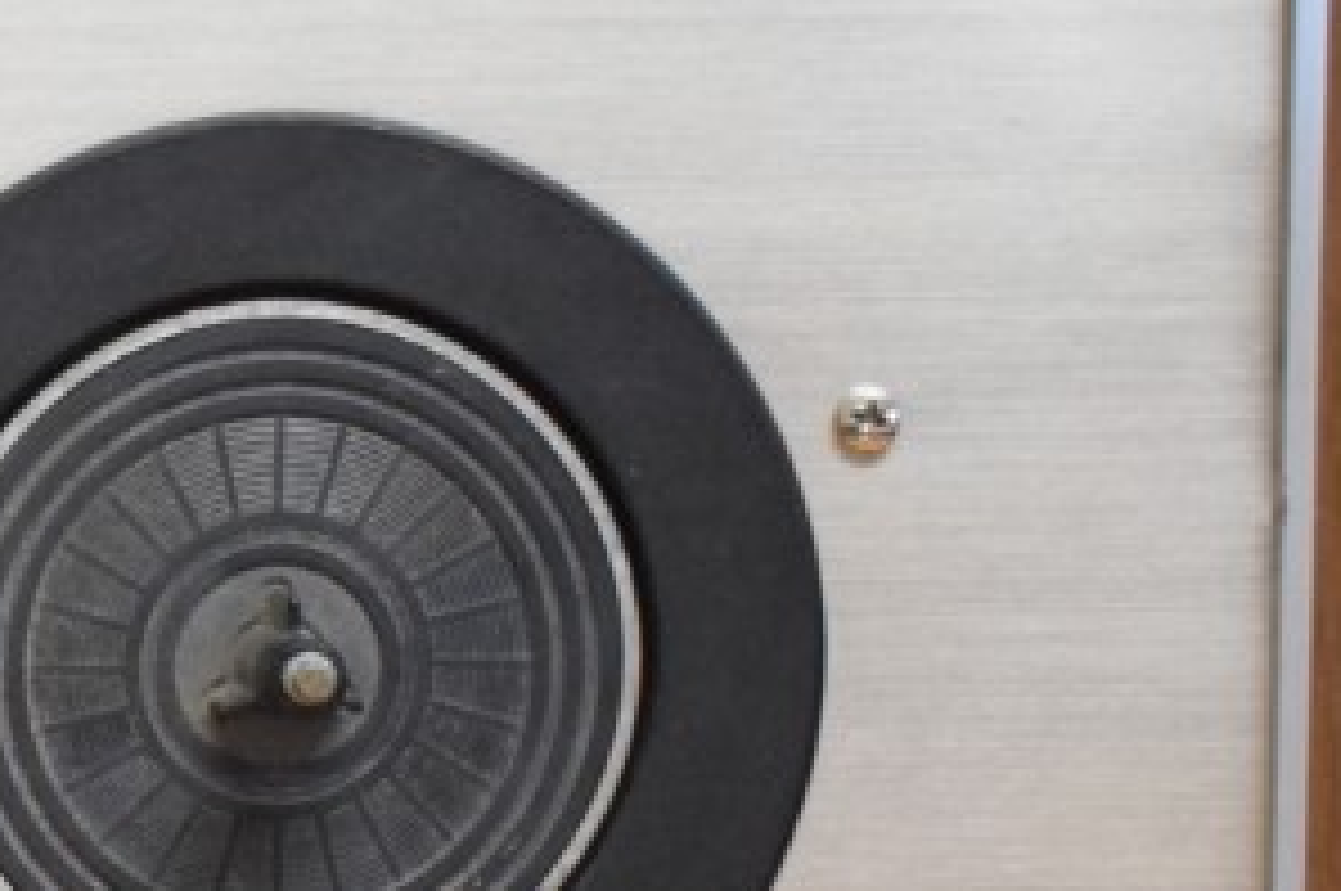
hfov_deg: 10.7
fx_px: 6884
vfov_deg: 7.3
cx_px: -680
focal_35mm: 185
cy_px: 1426
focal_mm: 34
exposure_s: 1/125
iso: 2800
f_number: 4.5
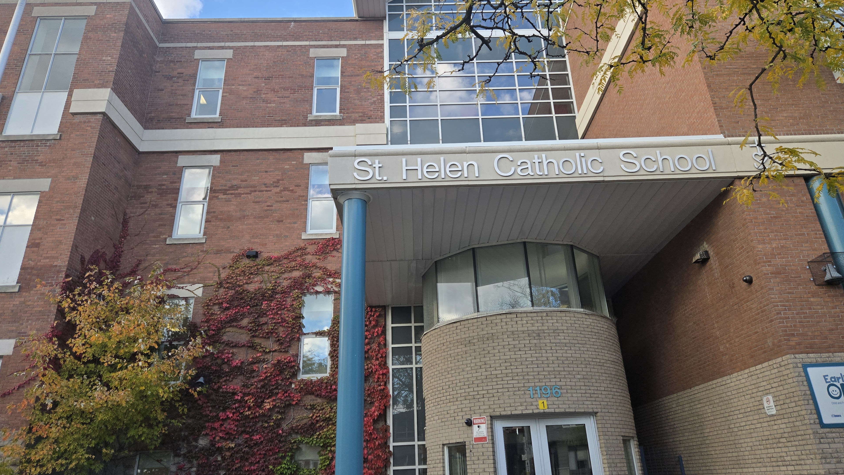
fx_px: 582
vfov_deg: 44.3
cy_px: 208
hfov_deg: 71.9
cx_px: 429
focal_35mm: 26
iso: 80
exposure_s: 1/1406
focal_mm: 5.4
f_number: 1.8
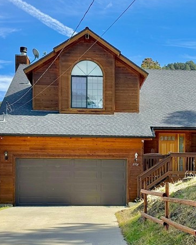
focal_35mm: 66
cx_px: 115
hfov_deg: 23.1
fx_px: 479
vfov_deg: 28.7
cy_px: 123
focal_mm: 6.76
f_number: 1.78
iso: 80
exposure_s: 1/2667
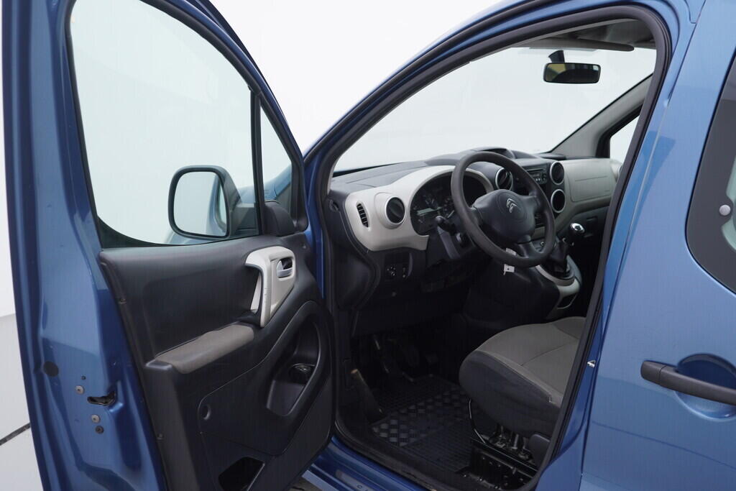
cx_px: 368
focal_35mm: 36
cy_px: 246
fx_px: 736
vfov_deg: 36.9
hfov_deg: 53.1
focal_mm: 24
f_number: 3.5
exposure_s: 1/60
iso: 125
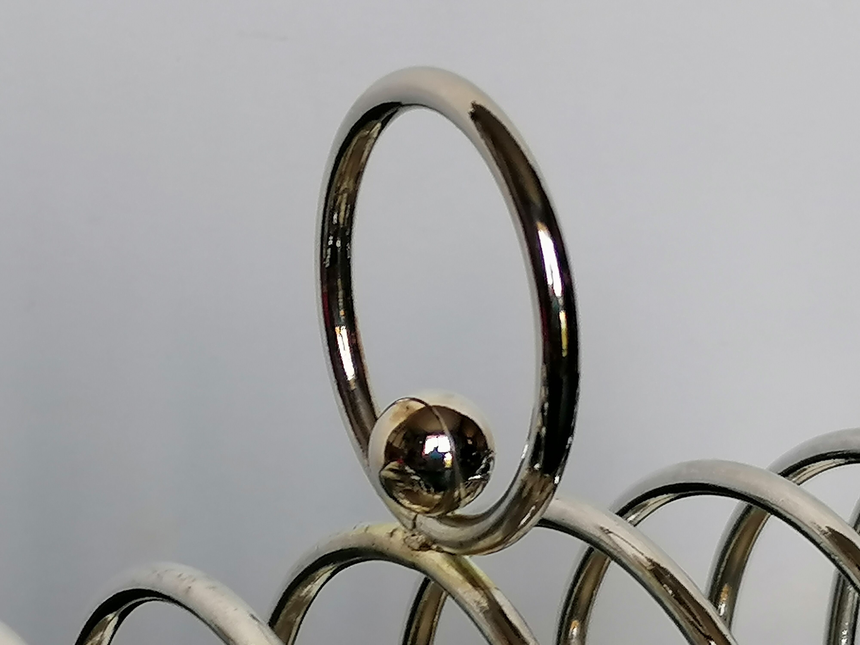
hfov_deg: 17.3
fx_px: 2832
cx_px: 430
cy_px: 322
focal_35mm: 114
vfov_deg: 13.0
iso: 50
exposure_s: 1/50
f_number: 1.8
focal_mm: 4.75
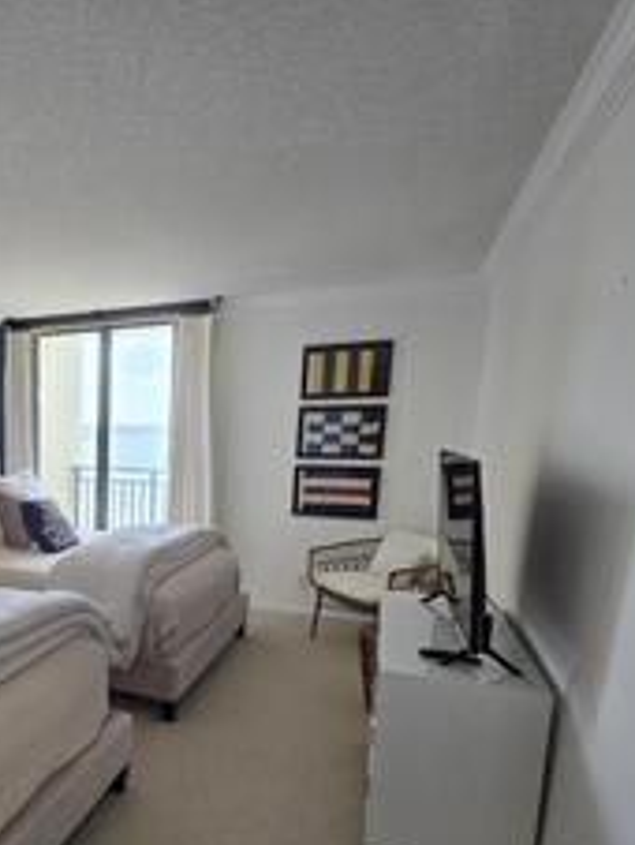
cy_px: 527
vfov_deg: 72.7
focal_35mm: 23
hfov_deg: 48.5
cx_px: 0
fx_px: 561
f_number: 2.2
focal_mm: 2.2
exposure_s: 1/60
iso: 125
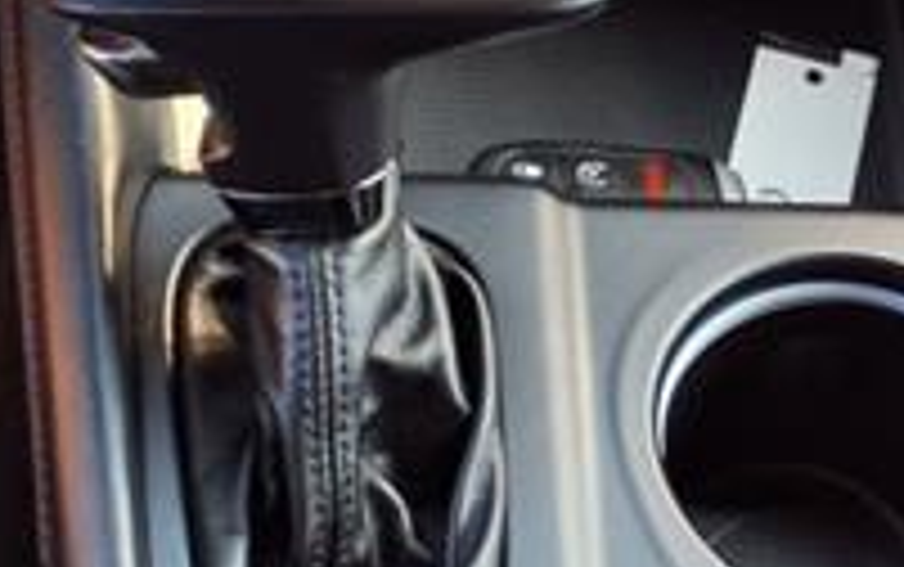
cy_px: 248
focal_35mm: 91
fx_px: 2244
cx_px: 706
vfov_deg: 14.4
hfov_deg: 22.5
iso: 50
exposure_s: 1/60.2
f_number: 1.9
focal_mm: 3.58
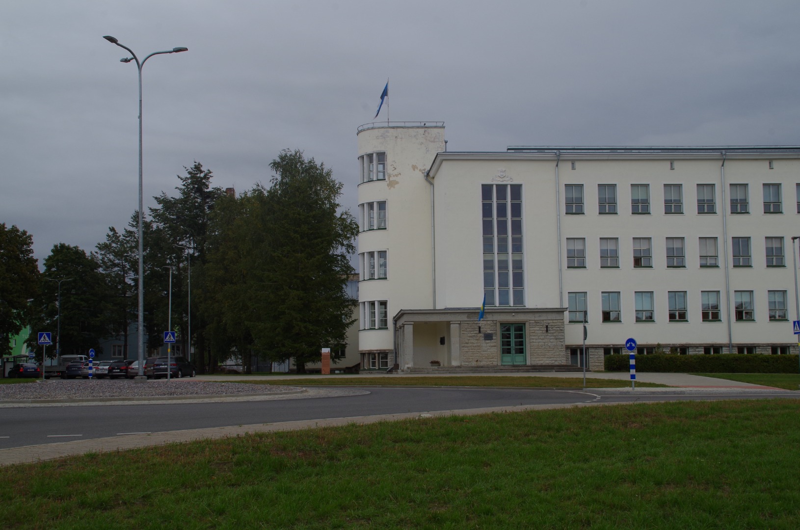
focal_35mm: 49
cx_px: 400
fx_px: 1087
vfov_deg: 27.4
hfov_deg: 40.4
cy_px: 265
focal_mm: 33
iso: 200
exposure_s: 1/160
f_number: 11
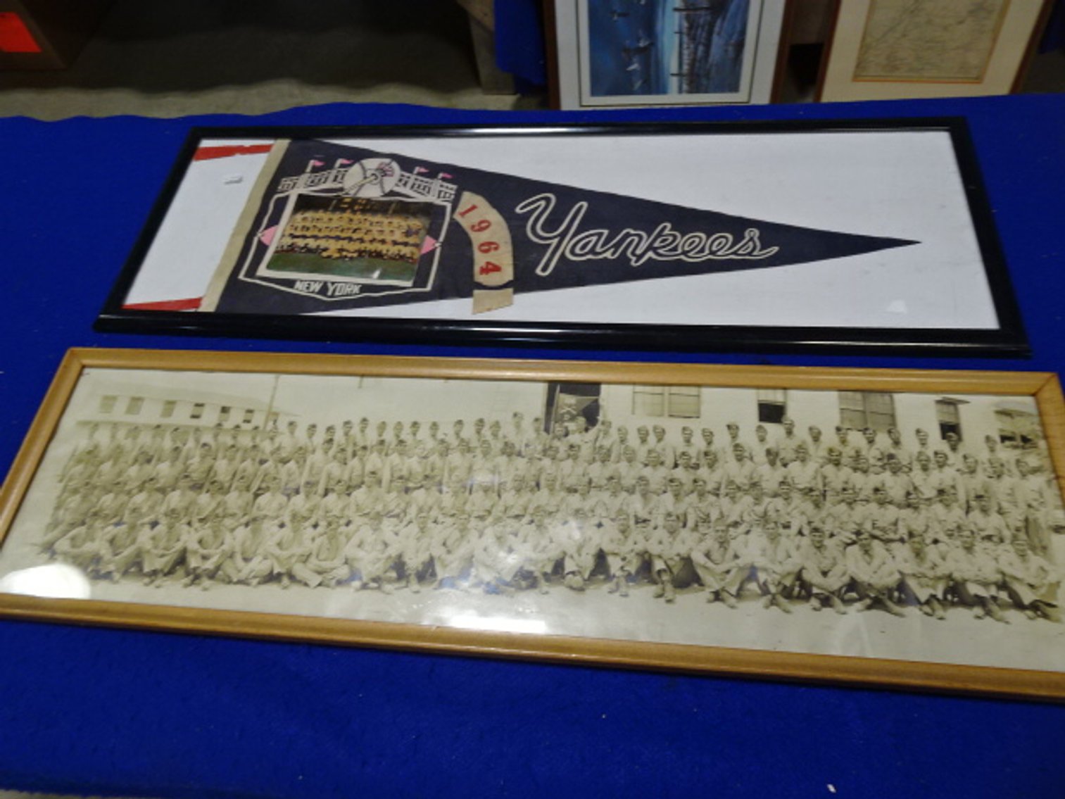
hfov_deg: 71.6
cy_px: 400
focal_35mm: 24
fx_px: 738
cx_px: 532
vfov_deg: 56.8
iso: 125
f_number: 3.5
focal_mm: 4.1
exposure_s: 1/30
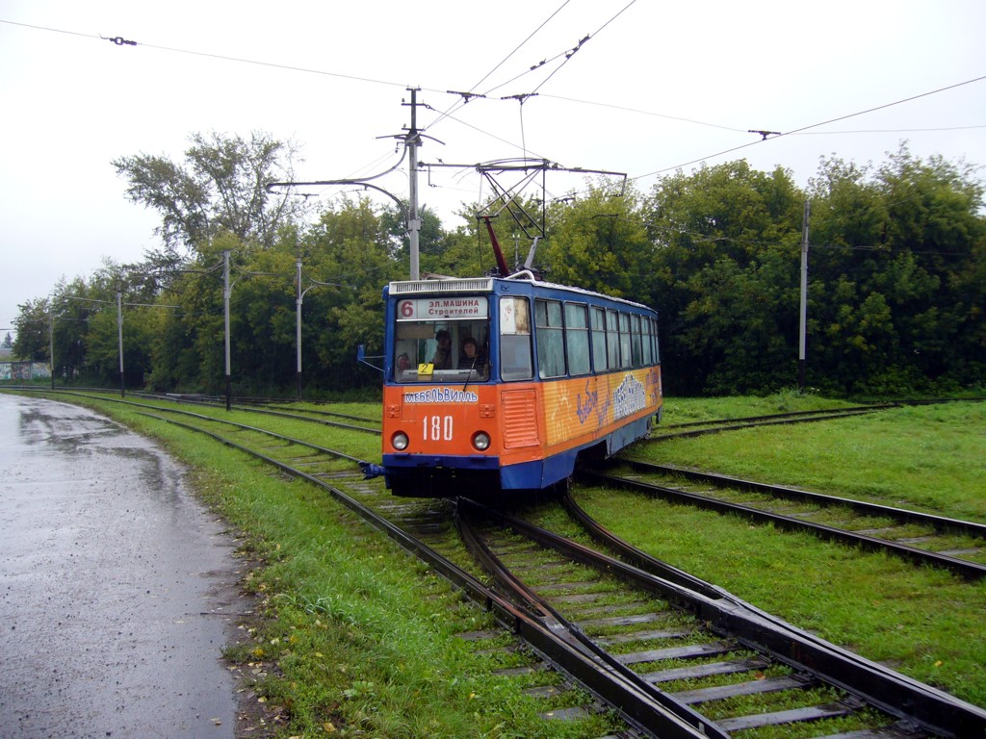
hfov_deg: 52.6
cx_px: 493
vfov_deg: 40.7
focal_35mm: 35
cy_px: 370
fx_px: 997
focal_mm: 5.8
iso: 80
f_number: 2.8
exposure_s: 1/50
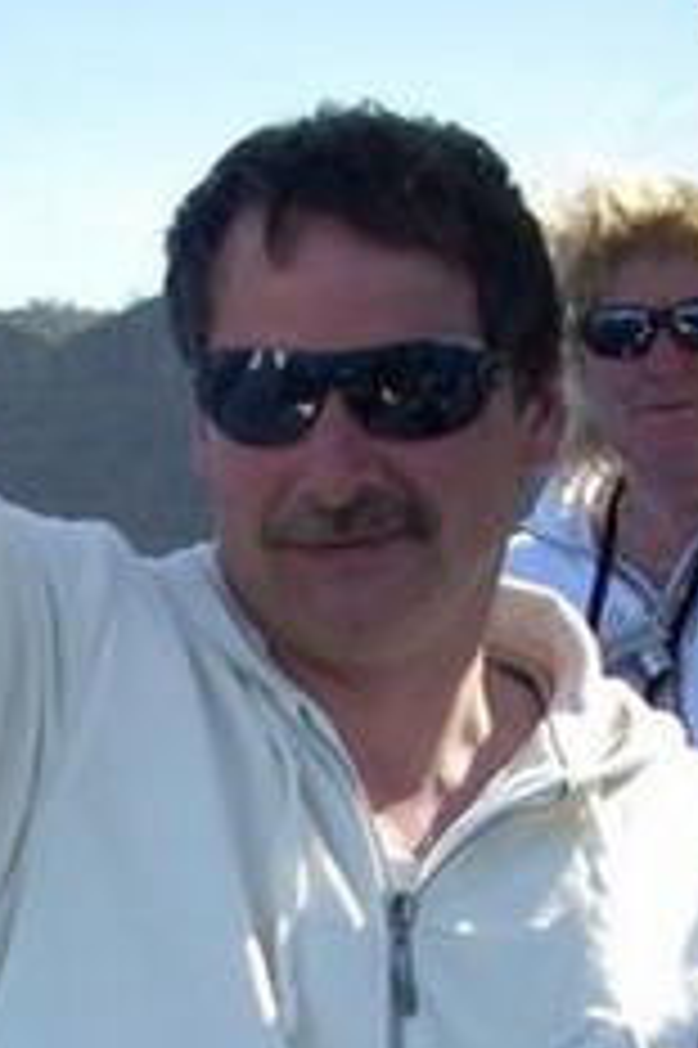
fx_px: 3029
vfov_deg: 18.5
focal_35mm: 104
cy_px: 1282
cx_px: 63
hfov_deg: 13.0
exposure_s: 1/458
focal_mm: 6.2
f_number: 2.8
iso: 64
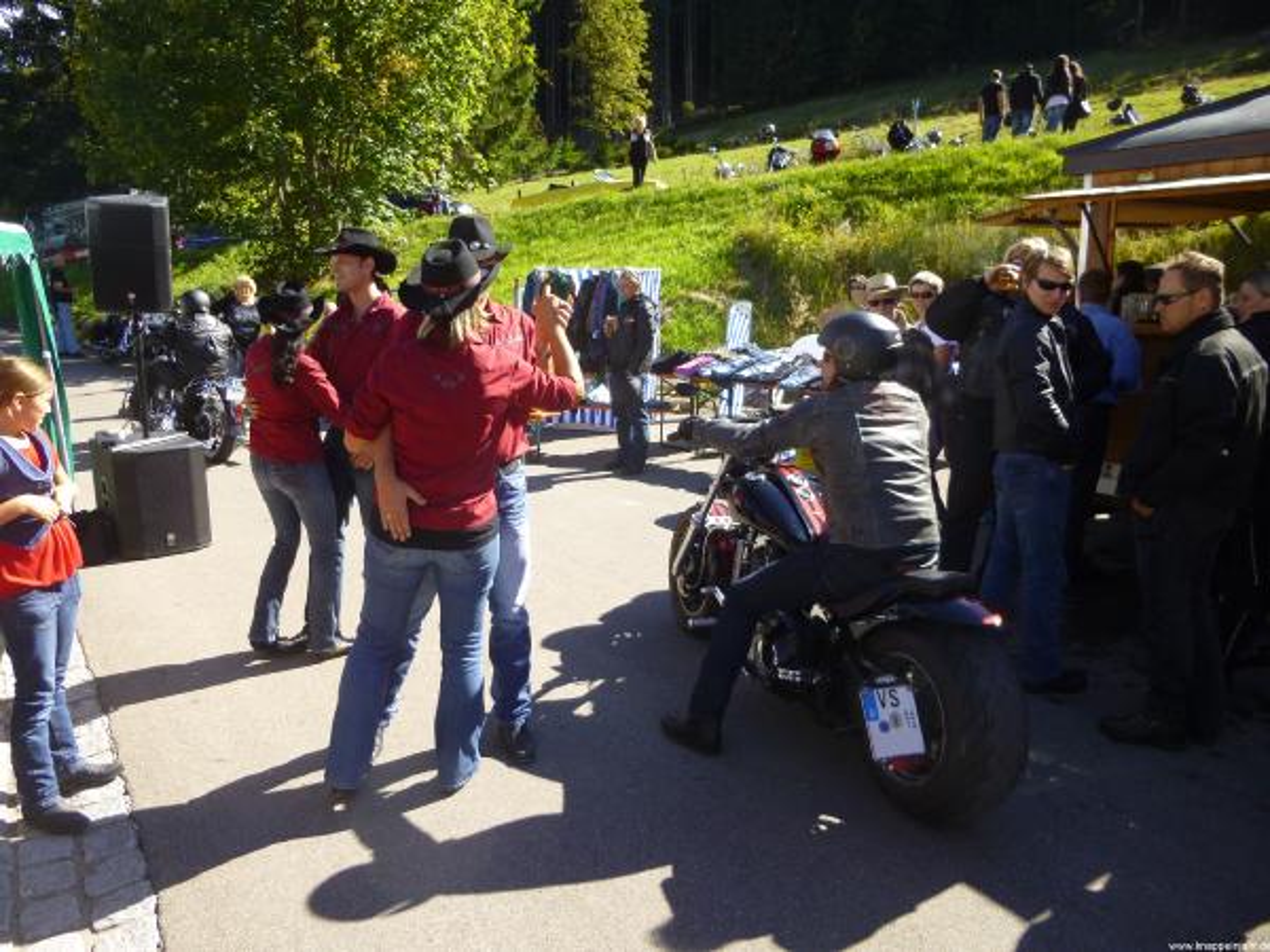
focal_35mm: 25
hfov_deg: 69.4
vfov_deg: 54.9
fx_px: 917
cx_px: 635
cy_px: 476
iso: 100
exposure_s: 1/320
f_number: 3.1
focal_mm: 4.5
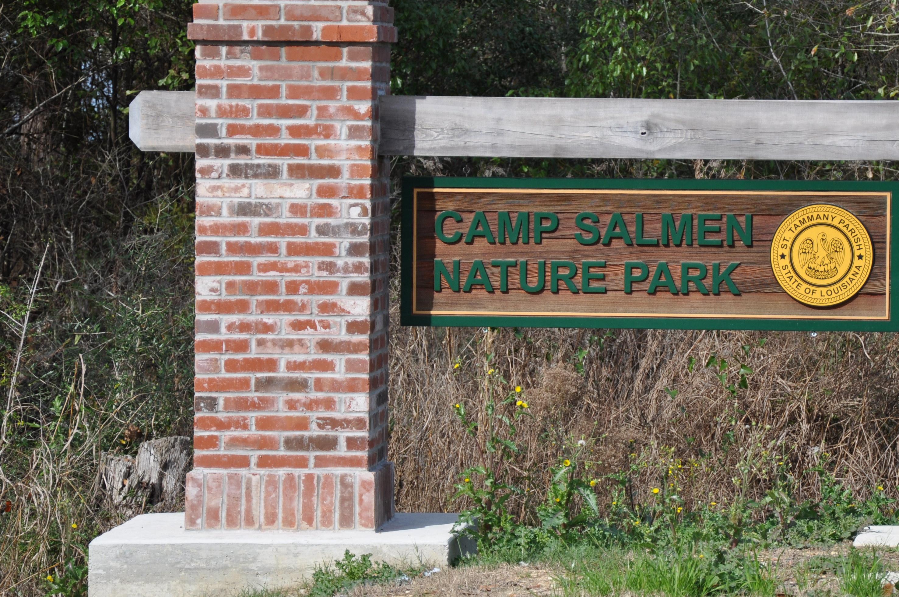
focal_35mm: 229
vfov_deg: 6.0
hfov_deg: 9.0
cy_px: 238
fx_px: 5705
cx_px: 633
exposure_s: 1/640
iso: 200
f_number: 6.3
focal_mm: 105
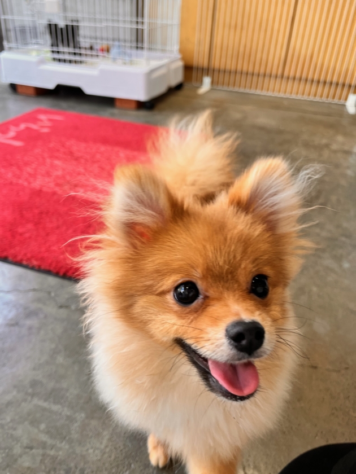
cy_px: 237
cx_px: 178
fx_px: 357
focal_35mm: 26
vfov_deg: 67.3
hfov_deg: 53.1
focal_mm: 5.1
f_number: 1.6
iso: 64
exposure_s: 1/100
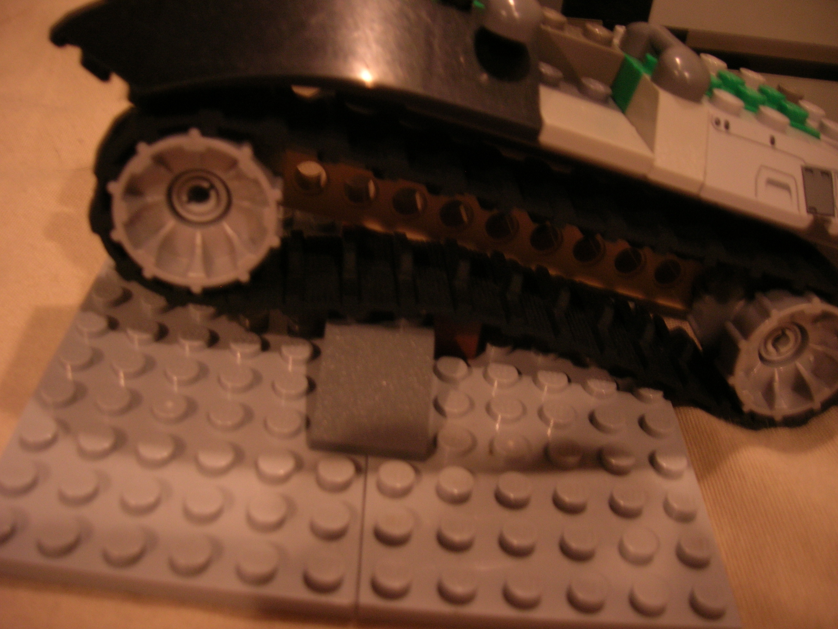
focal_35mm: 34
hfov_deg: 54.0
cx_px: 419
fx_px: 823
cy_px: 314
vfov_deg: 41.8
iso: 87
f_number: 2.9
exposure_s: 1/3.9
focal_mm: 5.7
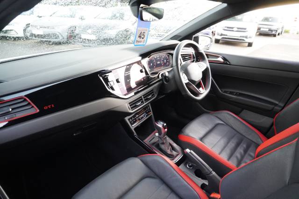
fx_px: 199
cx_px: 150
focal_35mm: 24
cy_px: 100
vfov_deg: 53.1
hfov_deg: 73.8
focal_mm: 16
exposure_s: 1/160
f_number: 3.5
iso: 4000
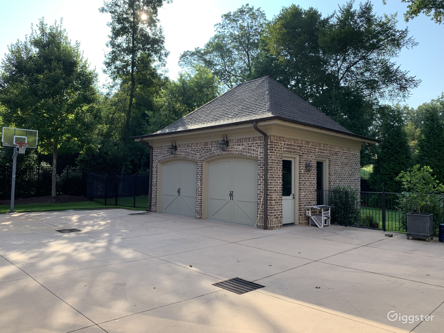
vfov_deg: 53.1
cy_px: 166
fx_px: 333
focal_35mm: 26
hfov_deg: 67.3
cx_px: 222
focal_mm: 4.25
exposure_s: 1/580
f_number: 1.8
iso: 25
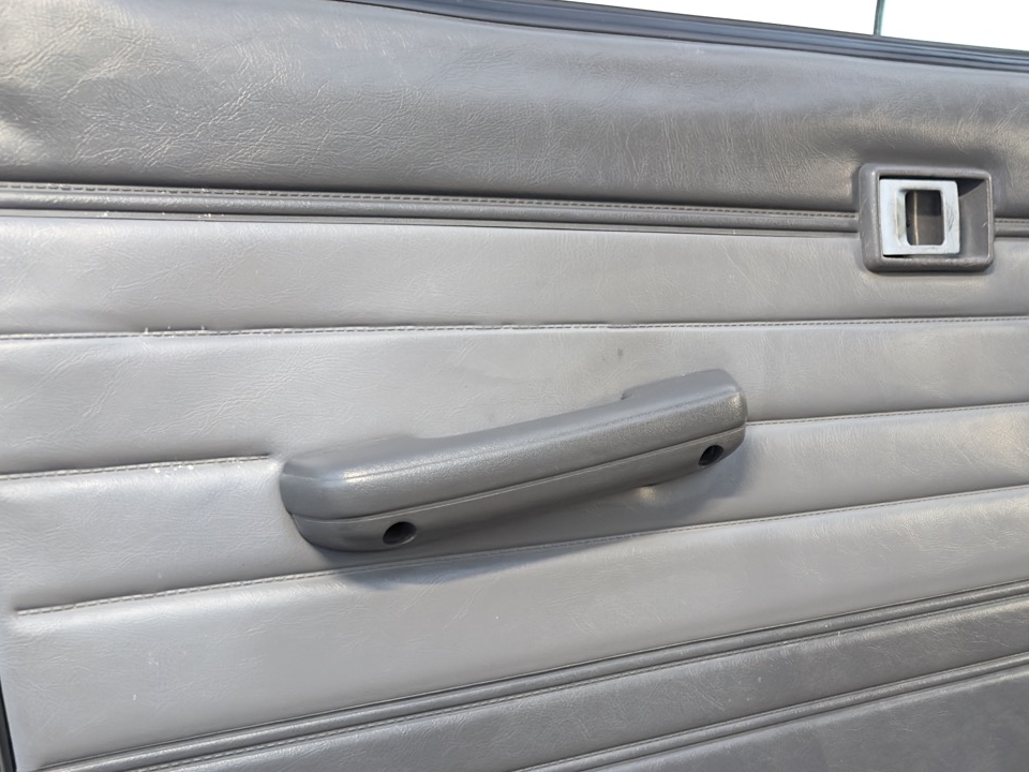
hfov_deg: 37.5
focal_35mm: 48
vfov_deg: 29.7
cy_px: 596
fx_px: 1427
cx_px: 888
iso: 320
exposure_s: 1/60
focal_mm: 6.86
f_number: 1.78
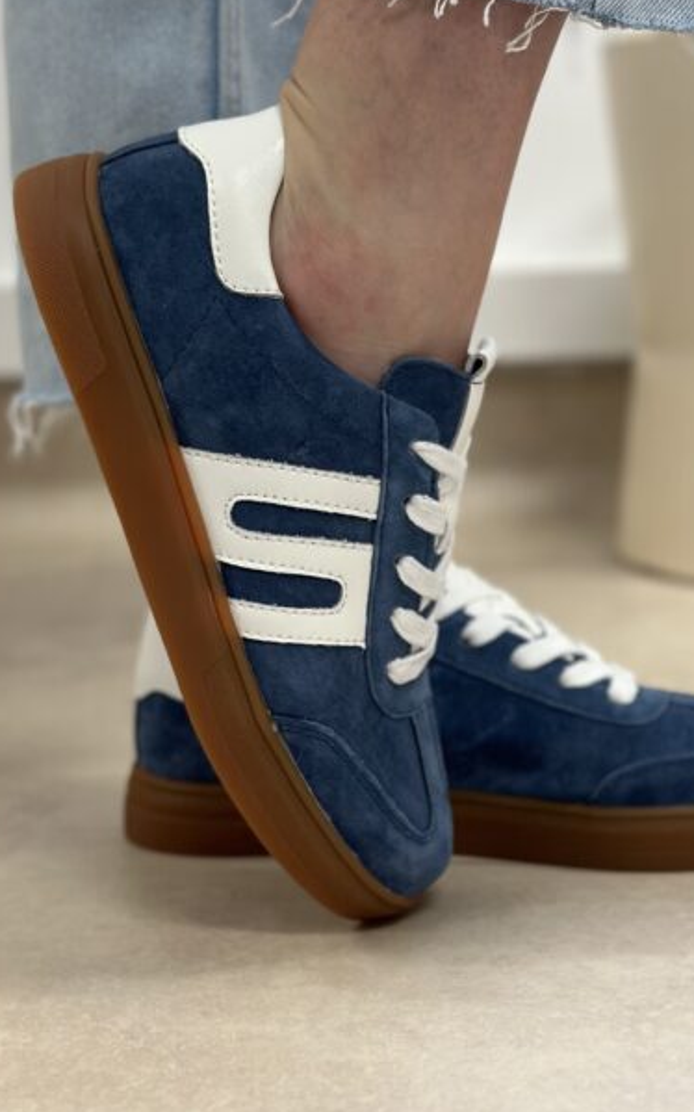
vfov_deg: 30.1
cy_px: 423
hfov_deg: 19.1
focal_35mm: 68
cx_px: 386
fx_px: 2059
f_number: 1.78
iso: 200
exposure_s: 1/100
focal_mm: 6.86
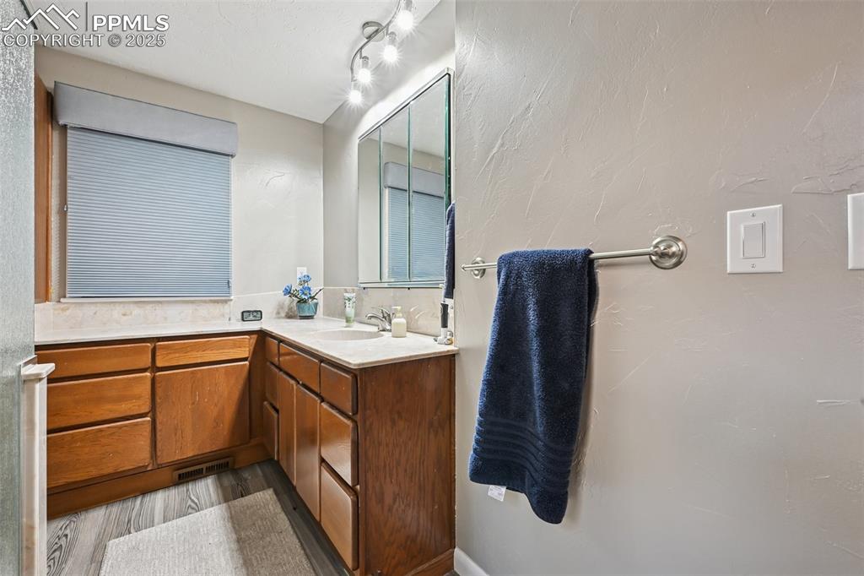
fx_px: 360
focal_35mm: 15
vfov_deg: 77.3
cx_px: 432
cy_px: 288
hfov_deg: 100.4
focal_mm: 15
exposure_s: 1/2.5
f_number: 11
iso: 800
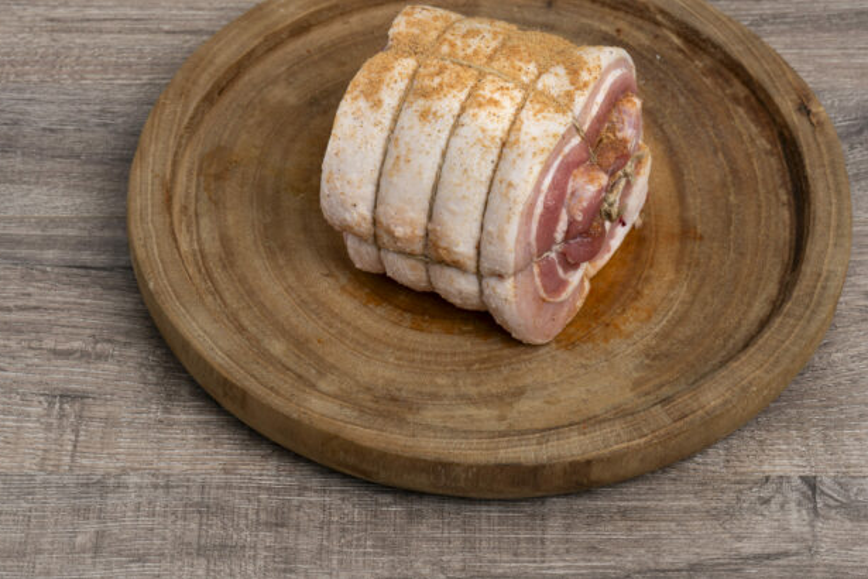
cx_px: 486
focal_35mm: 117
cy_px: 229
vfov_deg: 11.7
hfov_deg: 17.5
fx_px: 2821
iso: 200
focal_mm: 96
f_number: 14
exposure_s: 1/125
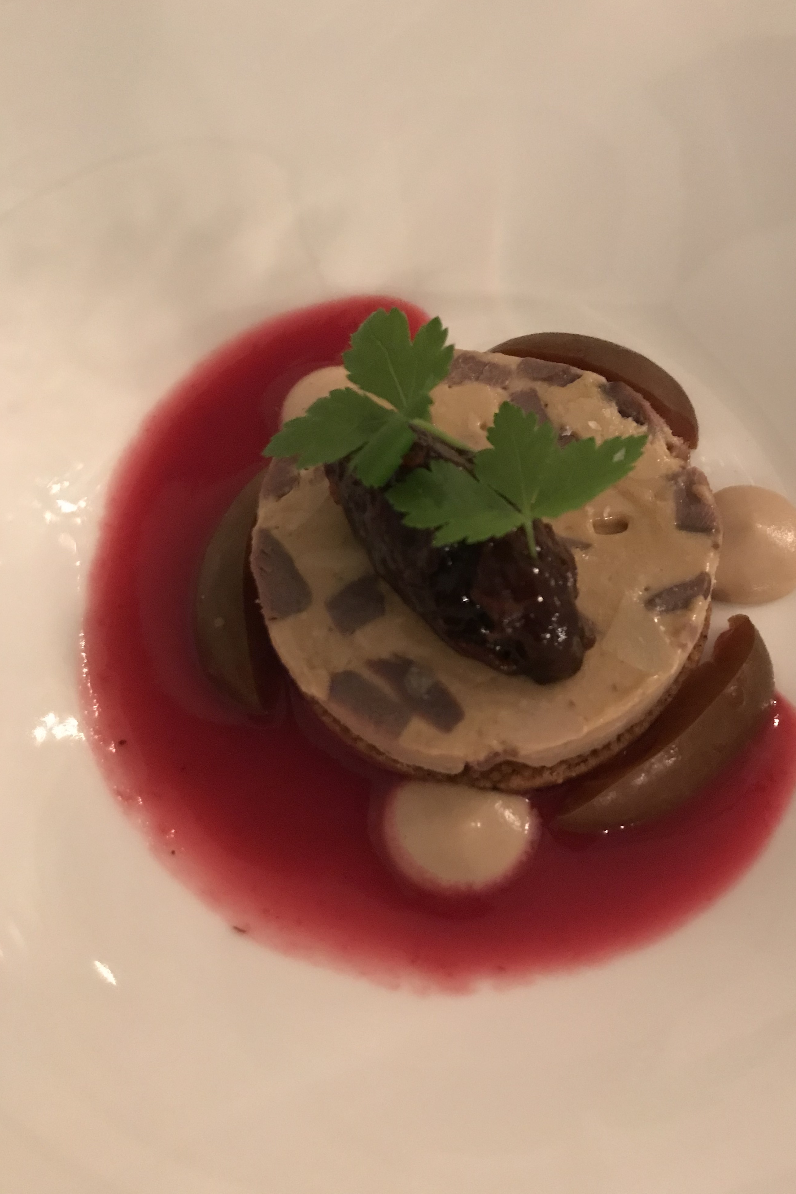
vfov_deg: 61.9
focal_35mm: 30
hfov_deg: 43.5
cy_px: 583
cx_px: 459
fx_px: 995
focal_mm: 3.99
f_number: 1.8
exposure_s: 1/4
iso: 125
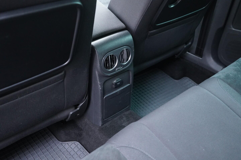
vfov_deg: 36.9
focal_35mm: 36
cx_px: 120
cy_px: 80
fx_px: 241
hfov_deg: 53.1
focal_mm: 24
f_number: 2.8
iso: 2000
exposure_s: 1/40
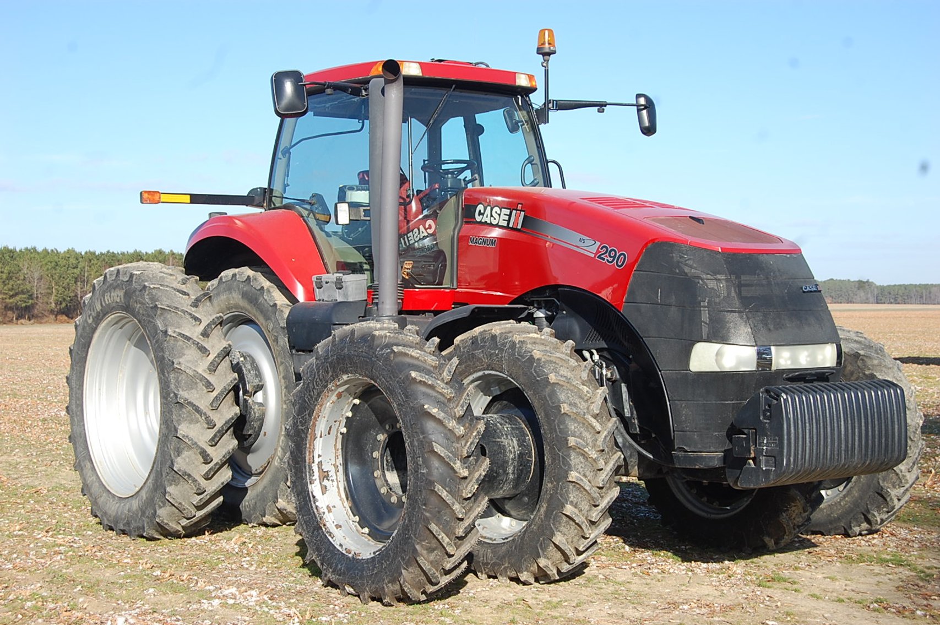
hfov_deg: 35.1
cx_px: 470
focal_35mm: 57
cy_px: 312
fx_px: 1487
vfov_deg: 23.7
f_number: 8
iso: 200
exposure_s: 1/250
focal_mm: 38
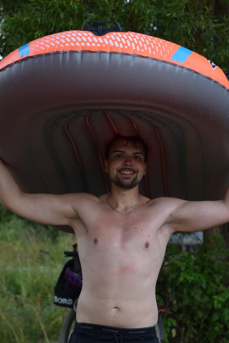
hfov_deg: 10.8
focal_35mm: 128
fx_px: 1216
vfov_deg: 16.1
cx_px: 114
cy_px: 172
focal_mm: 85
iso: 500
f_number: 5.6
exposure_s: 1/100
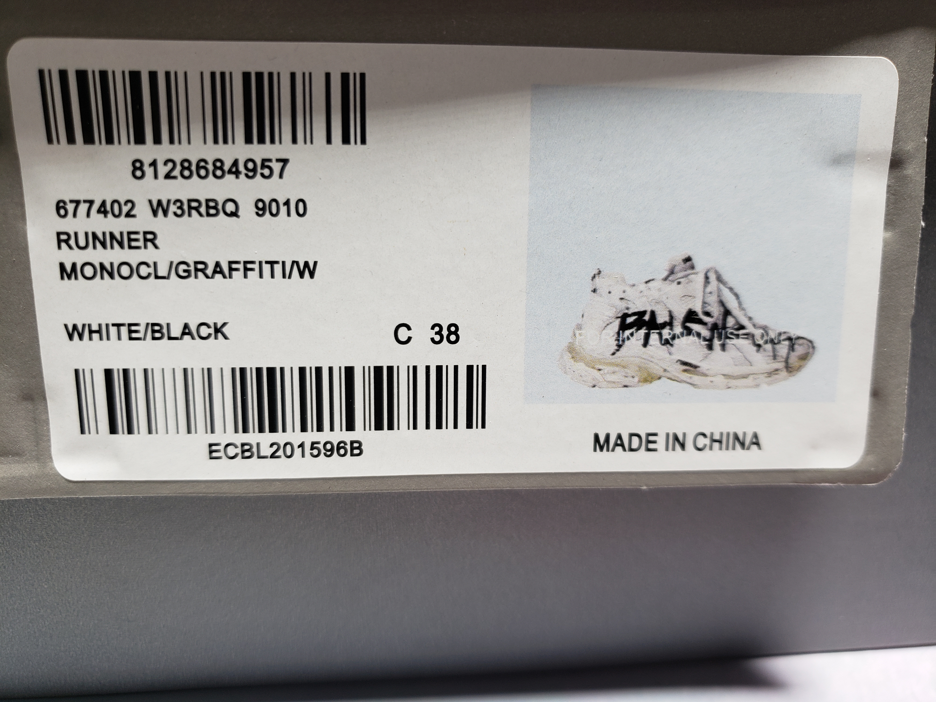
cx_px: 468
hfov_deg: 67.3
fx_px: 703
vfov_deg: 53.1
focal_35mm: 26
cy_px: 351
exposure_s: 1/190
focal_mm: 4.3
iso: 50
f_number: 1.5
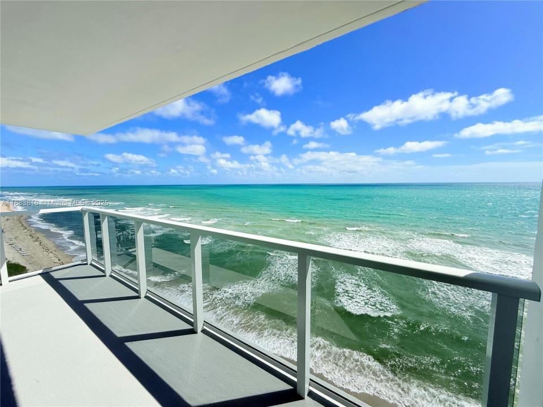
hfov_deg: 102.1
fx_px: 220
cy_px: 204
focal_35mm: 14
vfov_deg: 85.7
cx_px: 272
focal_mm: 2.22
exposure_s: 1/4425
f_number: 2.2
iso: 50
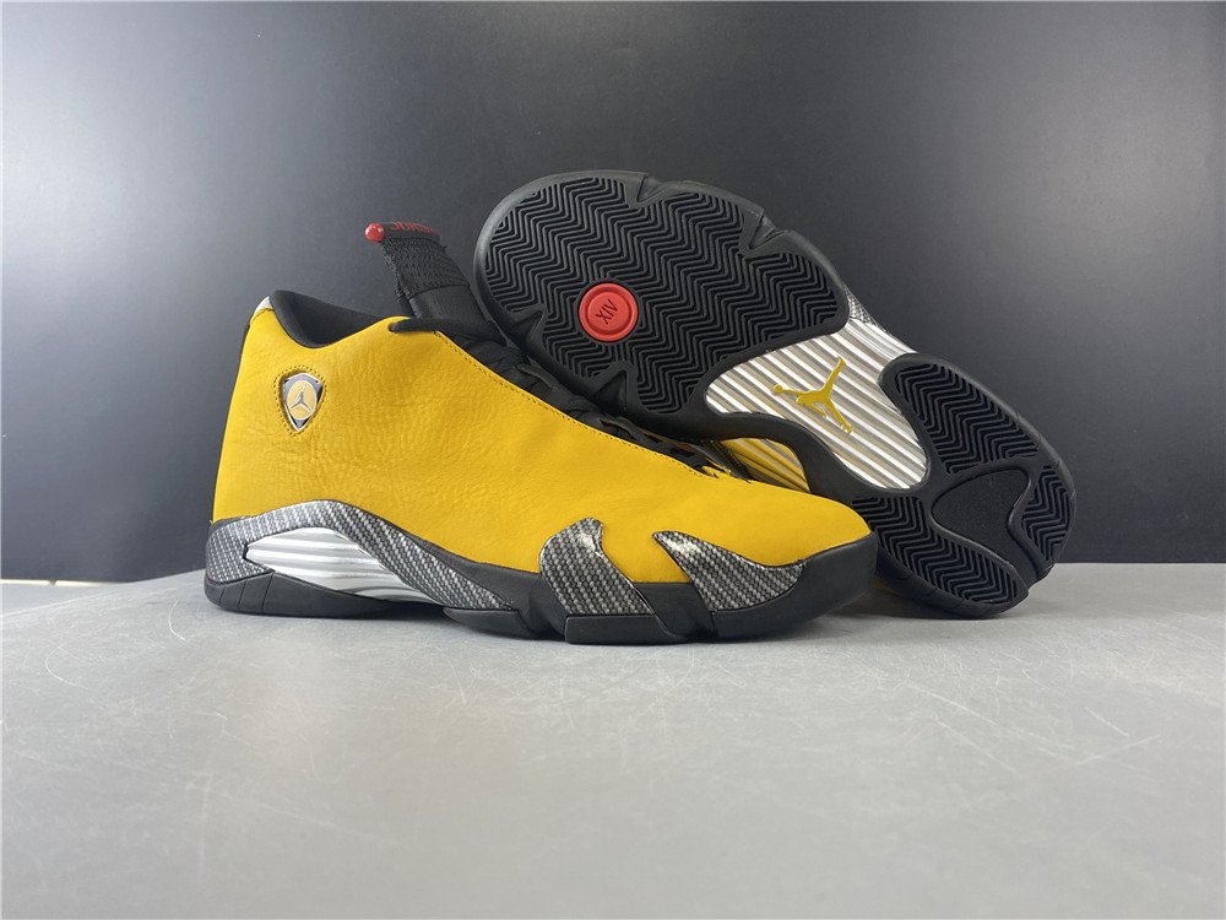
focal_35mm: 26
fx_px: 921
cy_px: 460
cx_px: 613
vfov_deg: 53.1
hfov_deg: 67.3
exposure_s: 1/100
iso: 125
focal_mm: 4.25
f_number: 1.8
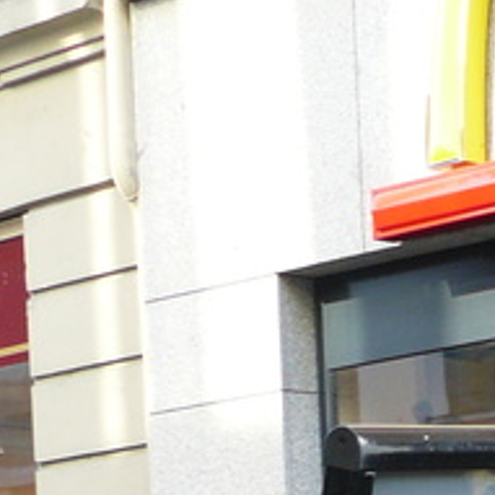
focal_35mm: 160
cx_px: 606
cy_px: 949
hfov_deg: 10.7
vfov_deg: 10.2
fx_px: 2589
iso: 100
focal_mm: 6
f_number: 2.8
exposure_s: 1/60
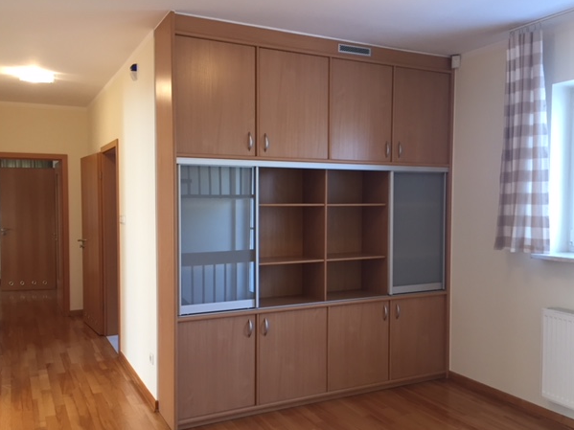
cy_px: 225
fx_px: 514
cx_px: 278
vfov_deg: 45.4
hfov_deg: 58.3
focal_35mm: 31
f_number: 2.2
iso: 100
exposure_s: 1/33
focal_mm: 4.15
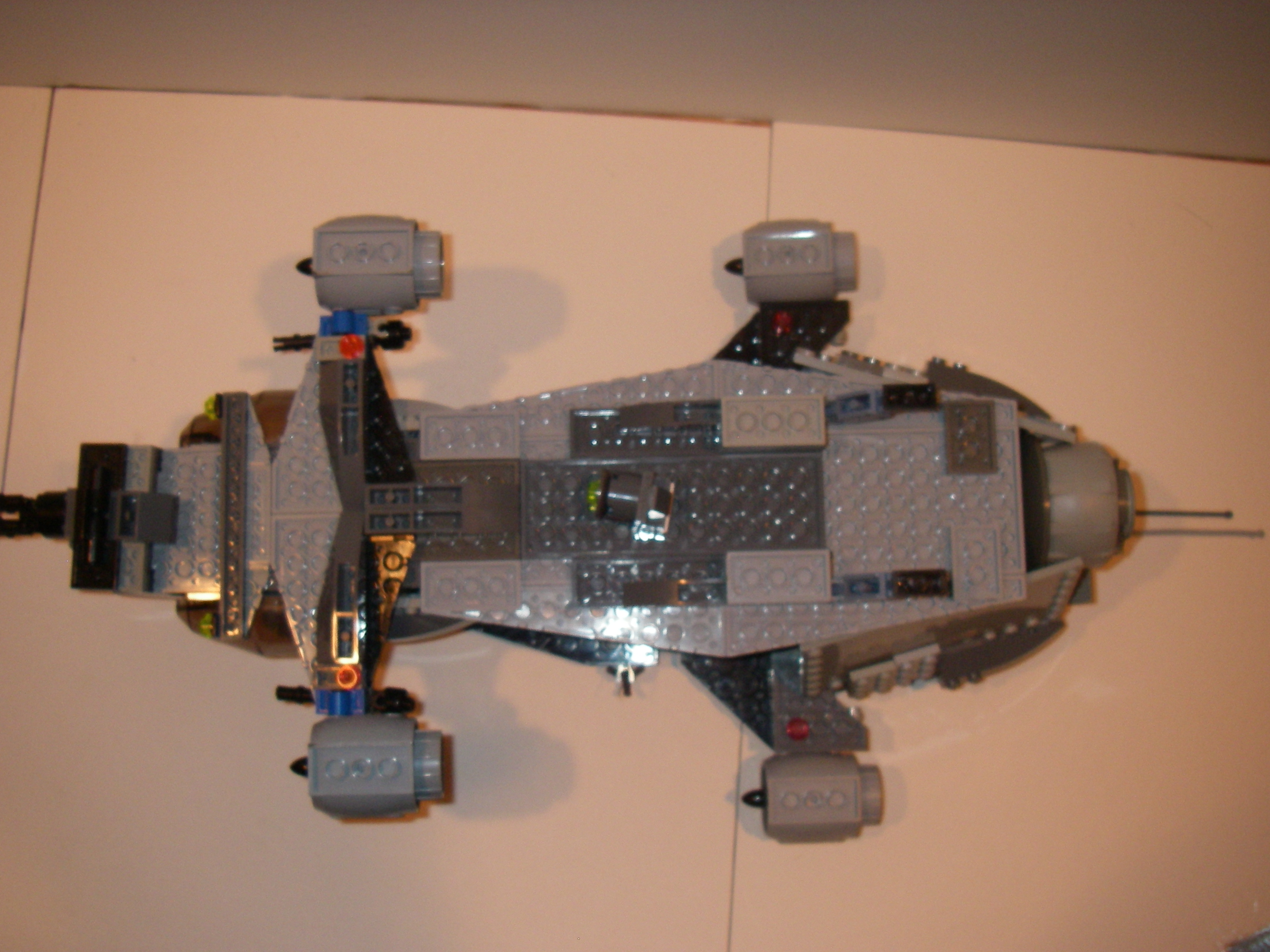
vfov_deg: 35.9
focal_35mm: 40
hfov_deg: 46.8
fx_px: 1467
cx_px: 622
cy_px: 500
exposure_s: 1/40
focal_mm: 6.3
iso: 200
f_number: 3.3
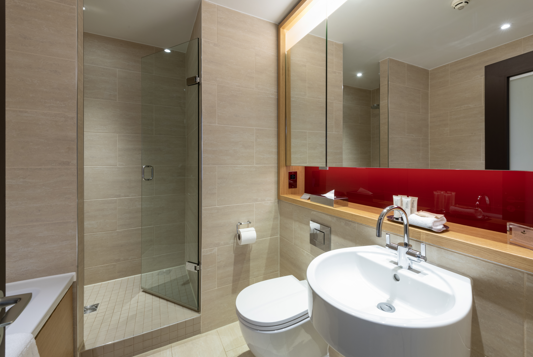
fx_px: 222
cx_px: 276
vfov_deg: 77.4
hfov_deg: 100.3
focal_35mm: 15
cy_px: 170
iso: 100
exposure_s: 4
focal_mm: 14
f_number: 16
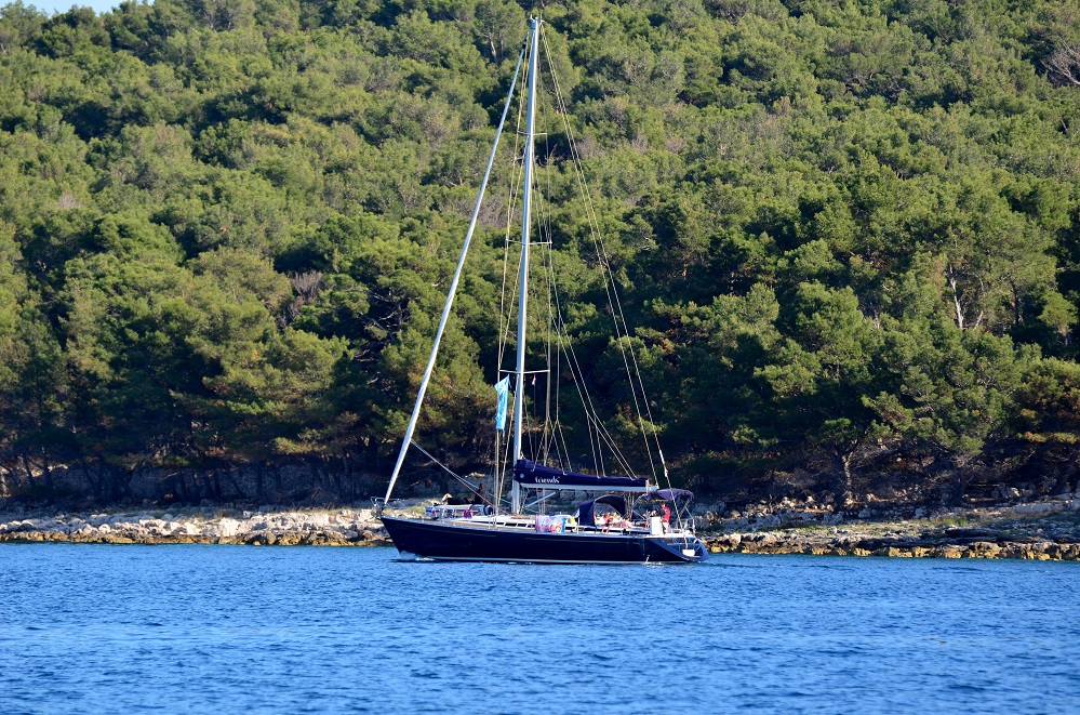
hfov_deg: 7.1
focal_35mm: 292
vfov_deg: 4.7
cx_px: 540
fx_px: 8754
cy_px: 358
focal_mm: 195
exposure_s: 1/1250
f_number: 5.3
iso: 400
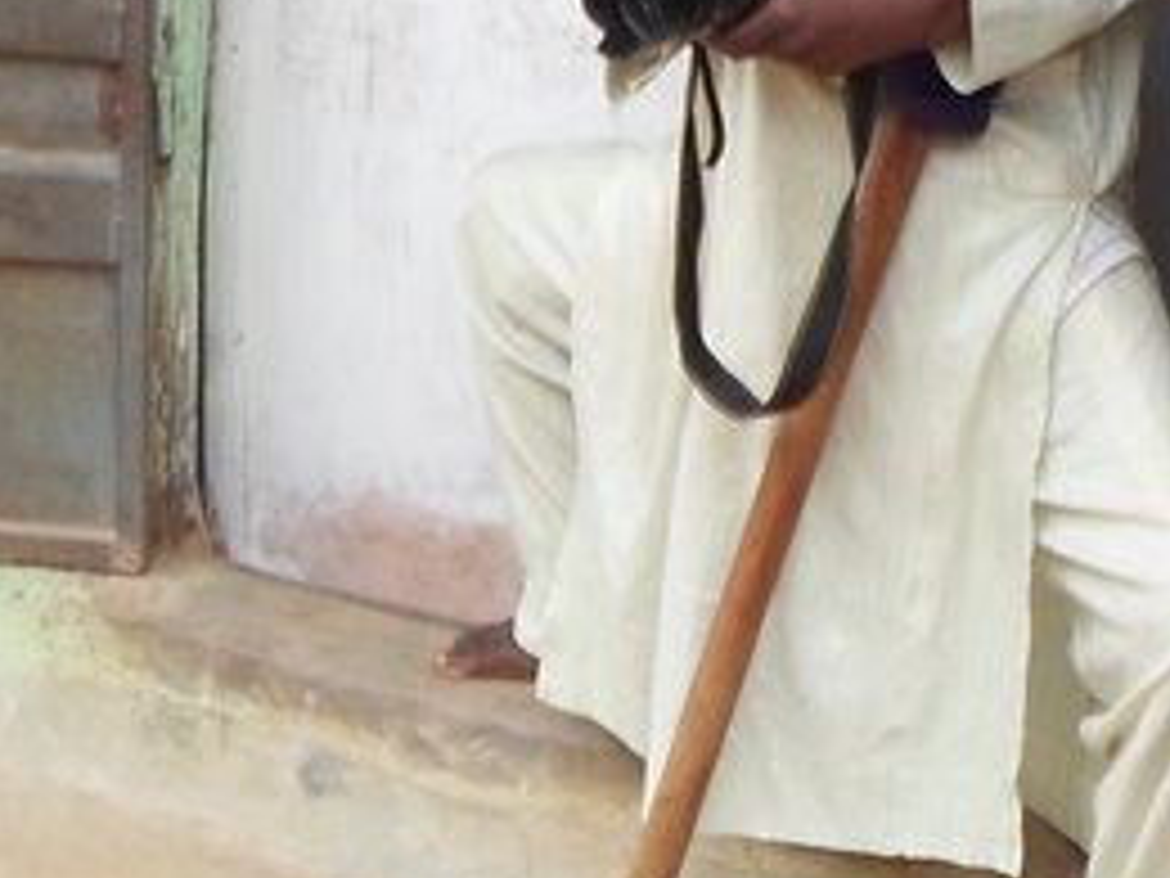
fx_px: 4800
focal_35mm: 142
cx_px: 742
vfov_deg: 9.9
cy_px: -680
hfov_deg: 13.9
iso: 80
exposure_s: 1/180
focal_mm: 6.5
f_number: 3
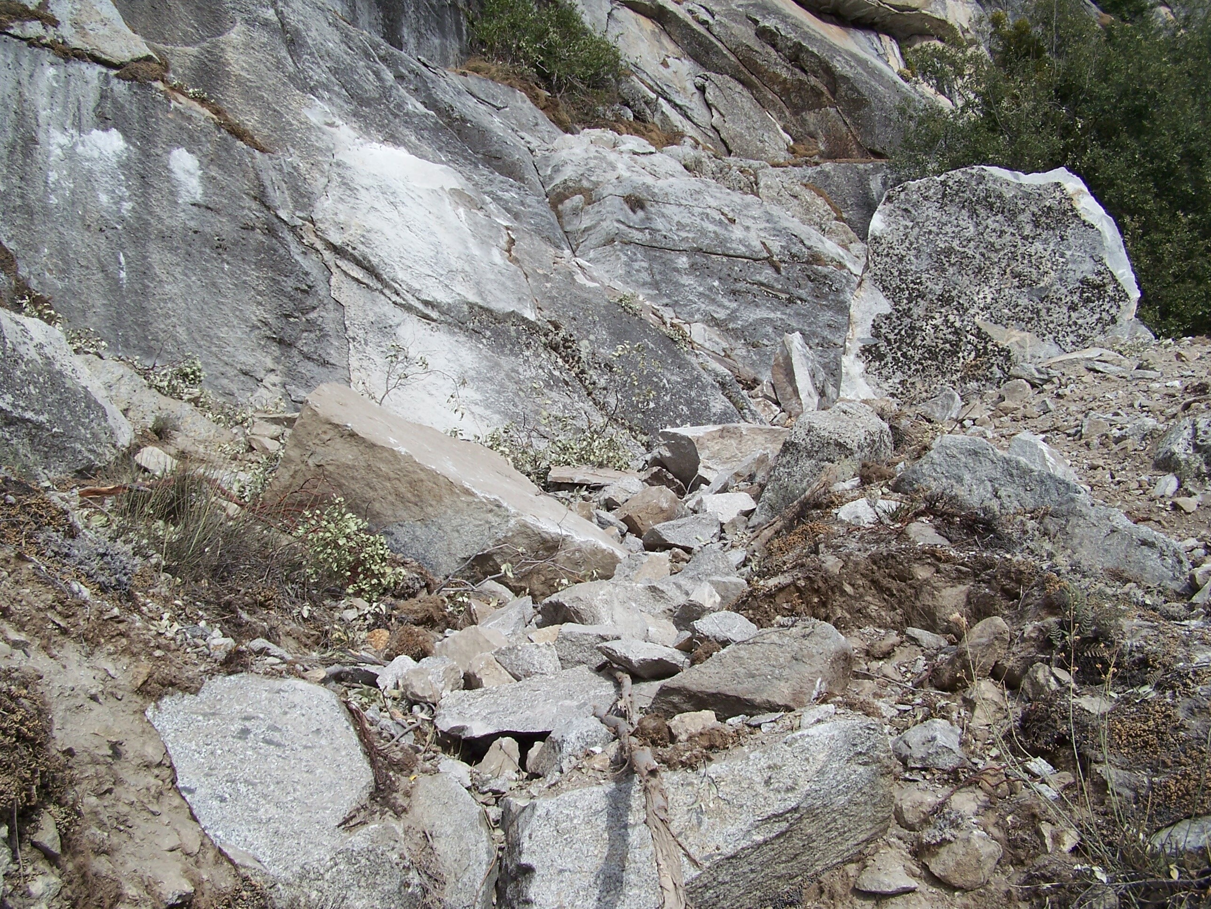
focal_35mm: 38
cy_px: 454
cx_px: 606
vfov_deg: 37.7
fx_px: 1329
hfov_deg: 49.0
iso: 80
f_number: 4
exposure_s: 1/750
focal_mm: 6.3
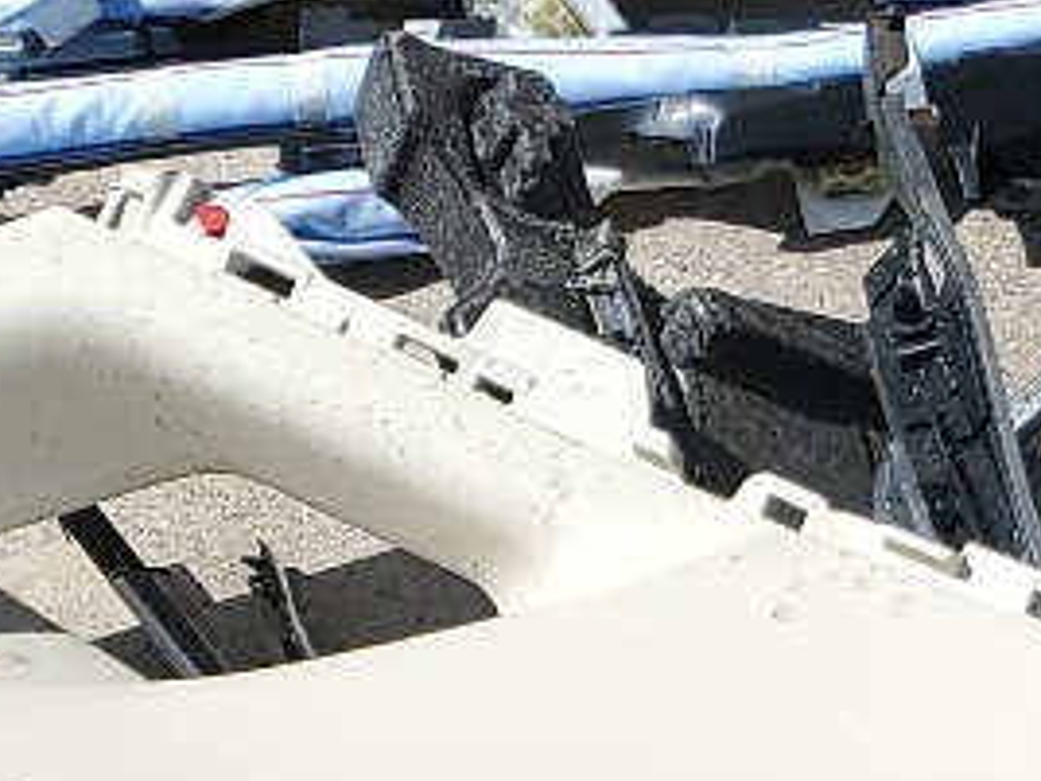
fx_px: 4661
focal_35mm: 155
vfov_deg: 9.0
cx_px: 808
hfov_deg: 12.7
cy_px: 1581
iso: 50
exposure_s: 1/5000
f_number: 1.5
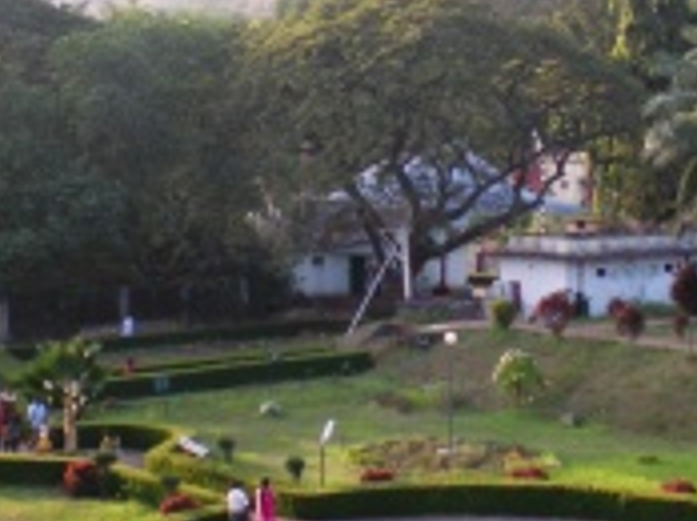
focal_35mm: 98
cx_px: 449
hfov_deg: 20.0
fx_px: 1971
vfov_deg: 15.0
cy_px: 180
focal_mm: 6.3
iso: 64
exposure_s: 1/145
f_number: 3.1
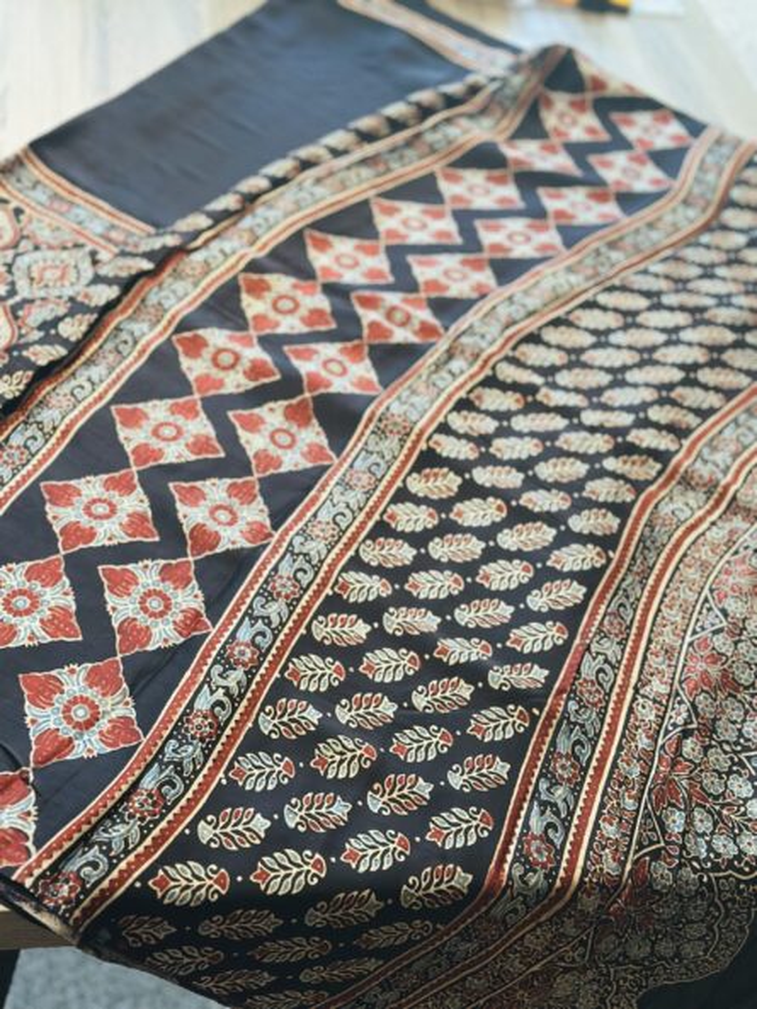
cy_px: 504
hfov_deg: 30.3
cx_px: 378
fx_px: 1399
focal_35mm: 48
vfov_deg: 39.6
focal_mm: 6.86
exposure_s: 1/60
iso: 250
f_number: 1.78
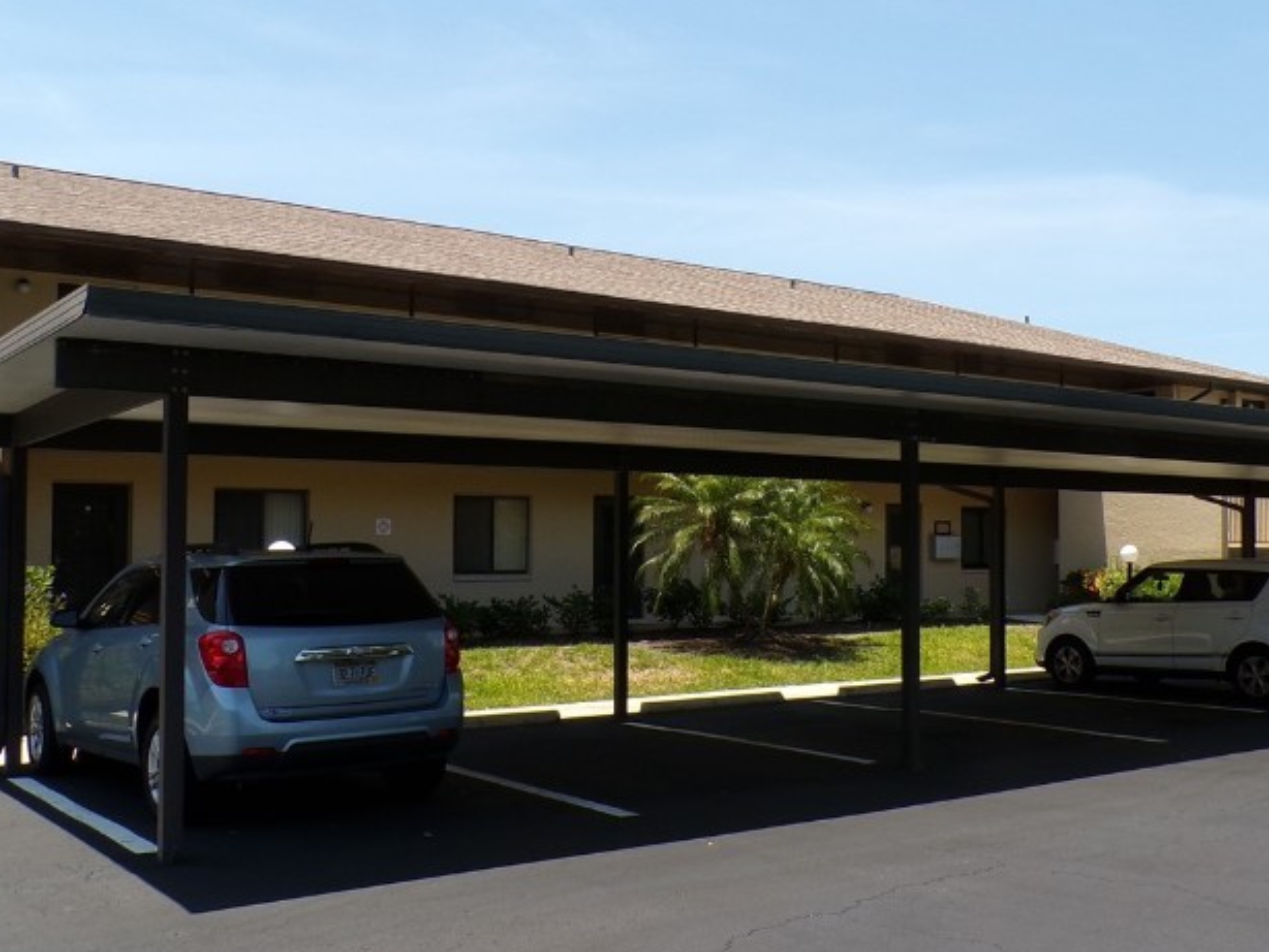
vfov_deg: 36.0
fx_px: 1467
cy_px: 465
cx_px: 804
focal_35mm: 40
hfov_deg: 46.3
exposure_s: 1/550
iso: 100
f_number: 4.4
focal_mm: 4.3
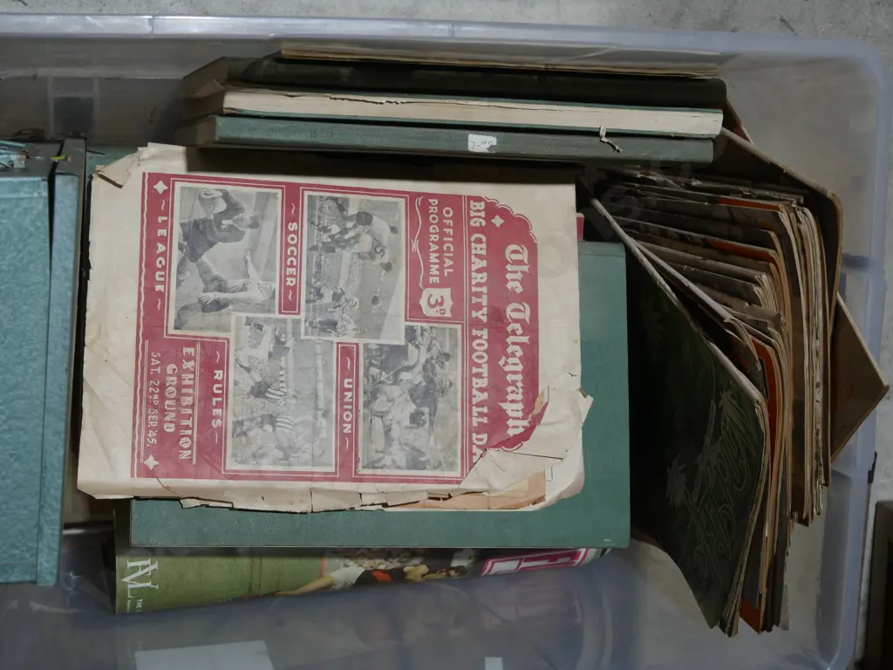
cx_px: 446
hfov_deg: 32.2
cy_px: 335
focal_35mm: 60
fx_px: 1548
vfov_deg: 24.4
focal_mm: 30
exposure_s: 1/60
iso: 320
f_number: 5.4
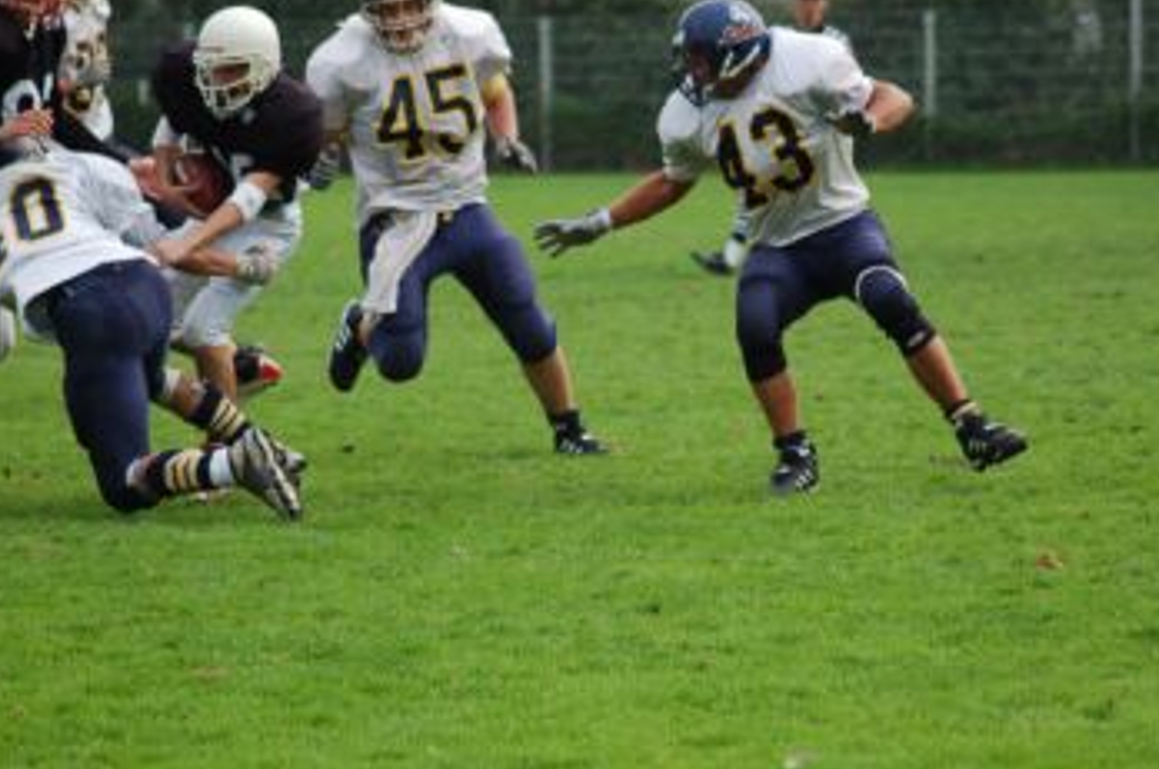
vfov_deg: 5.9
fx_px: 7523
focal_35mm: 234
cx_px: 618
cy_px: 419
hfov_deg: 8.8
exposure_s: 1/1000
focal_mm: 120
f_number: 4.2
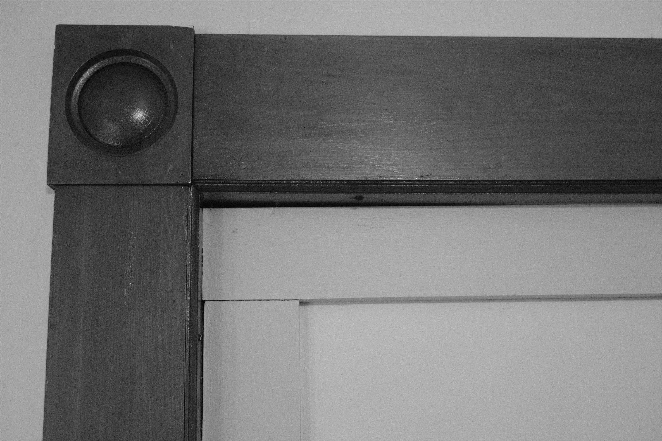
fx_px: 883
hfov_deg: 41.1
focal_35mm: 48
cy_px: 220
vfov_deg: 28.1
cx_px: 331
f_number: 4.9
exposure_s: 1/100
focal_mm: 32.3
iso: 4000
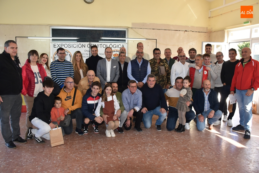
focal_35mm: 27
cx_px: 130
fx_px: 194
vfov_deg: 48.0
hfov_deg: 67.3
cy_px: 86
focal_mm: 18
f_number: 5.6
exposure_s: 1/125
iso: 560
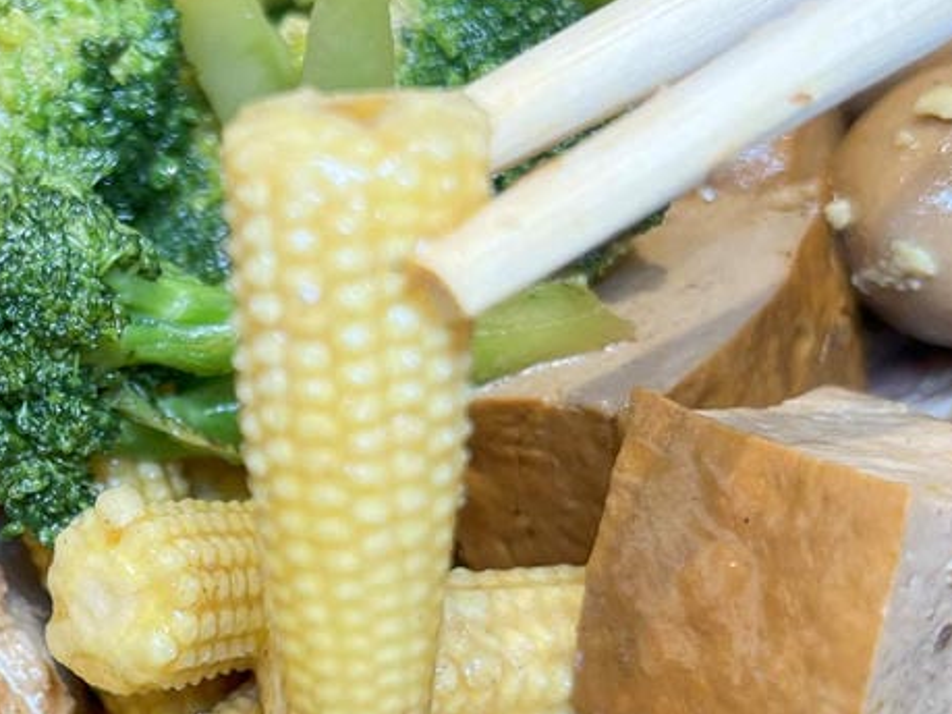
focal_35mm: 68
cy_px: 455
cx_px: 137
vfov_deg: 21.6
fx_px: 1870
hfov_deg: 27.7
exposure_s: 1/120
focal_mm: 5.7
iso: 50
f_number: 1.5
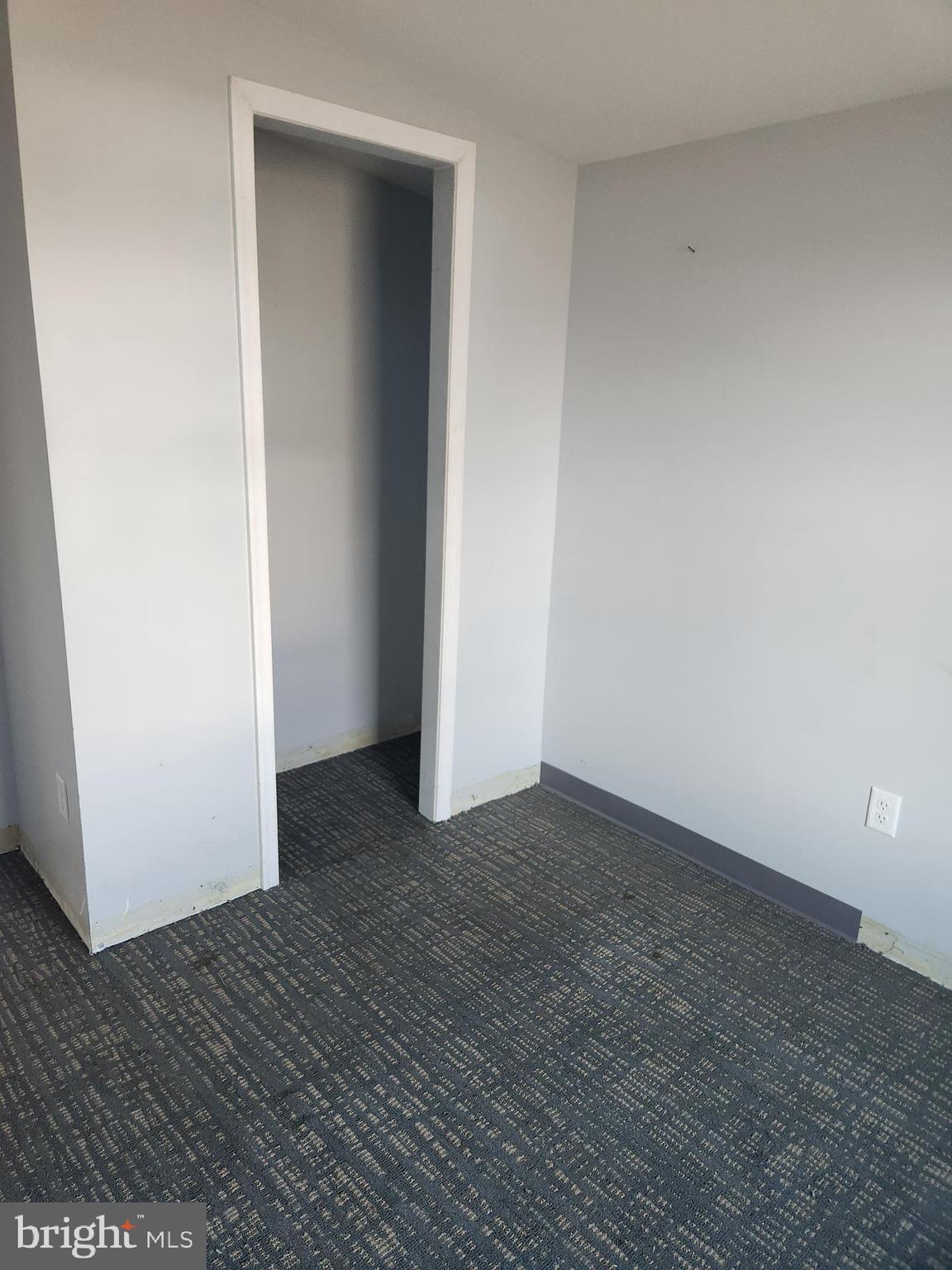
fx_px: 843
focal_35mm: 23
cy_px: 635
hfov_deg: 58.9
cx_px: 476
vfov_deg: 73.9
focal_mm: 5.4
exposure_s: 1/120
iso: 250
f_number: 1.8
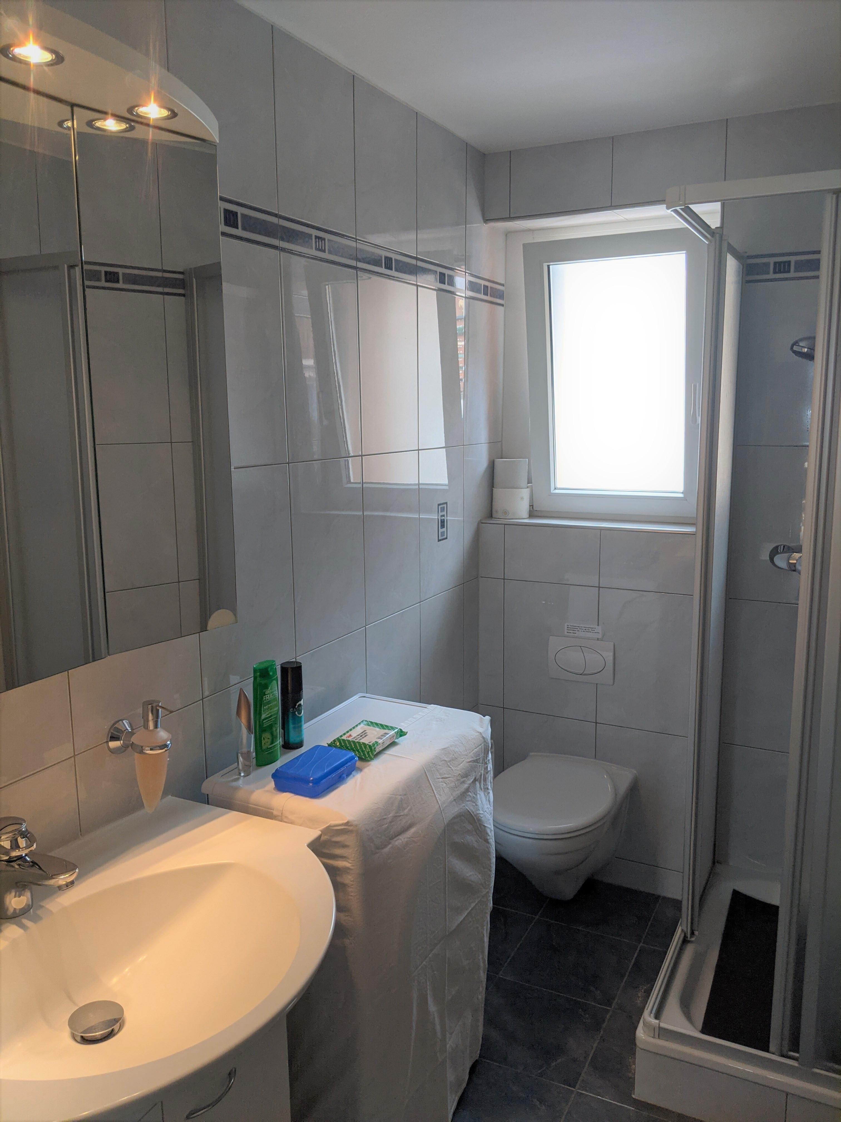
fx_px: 875
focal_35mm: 27
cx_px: 420
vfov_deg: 65.3
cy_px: 561
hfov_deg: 51.4
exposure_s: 1/129
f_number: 1.8
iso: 92
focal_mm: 4.44
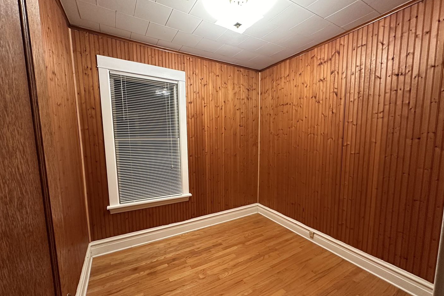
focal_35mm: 15
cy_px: 160
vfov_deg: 77.2
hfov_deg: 100.4
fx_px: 185
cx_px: 217
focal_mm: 2.22
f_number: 2.2
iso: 400
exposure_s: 1/60
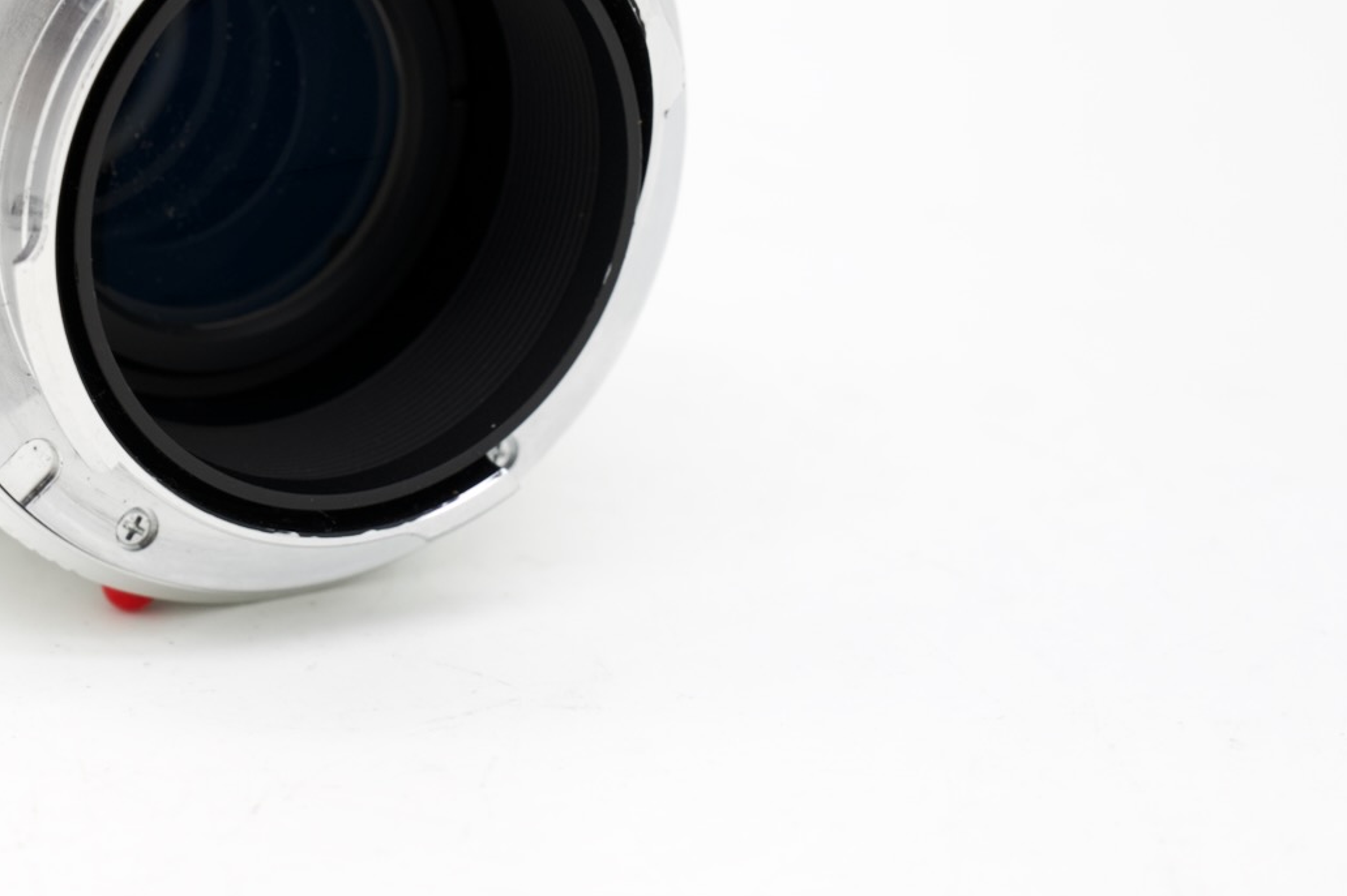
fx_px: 3740
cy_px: 132
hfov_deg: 20.0
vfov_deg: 13.6
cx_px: 102
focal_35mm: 100
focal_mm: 43
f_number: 9
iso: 800
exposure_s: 1/80
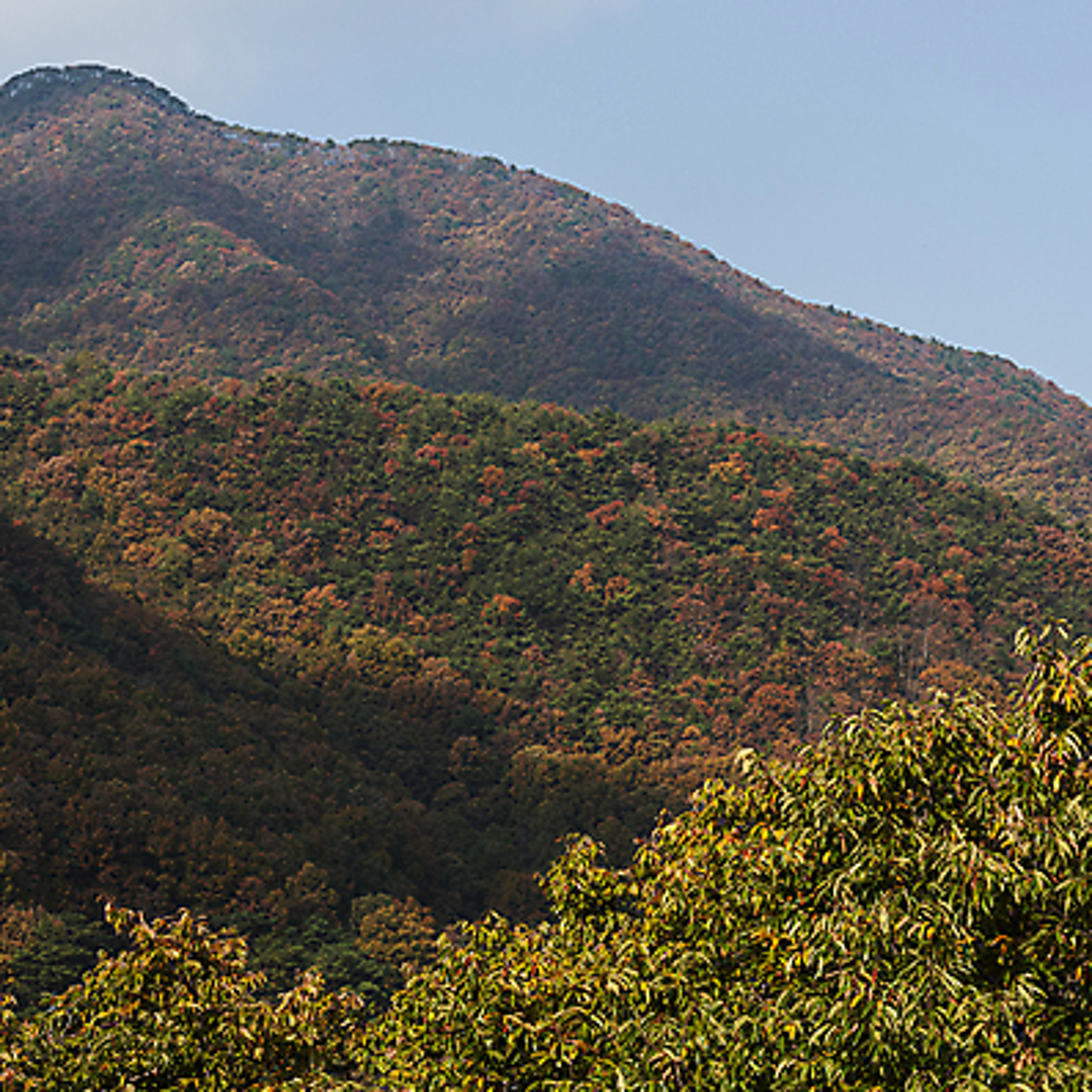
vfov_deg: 19.3
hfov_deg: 19.3
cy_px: 545
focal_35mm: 90
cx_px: 578
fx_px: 3212
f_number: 8
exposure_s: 1/500
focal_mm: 70
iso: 200
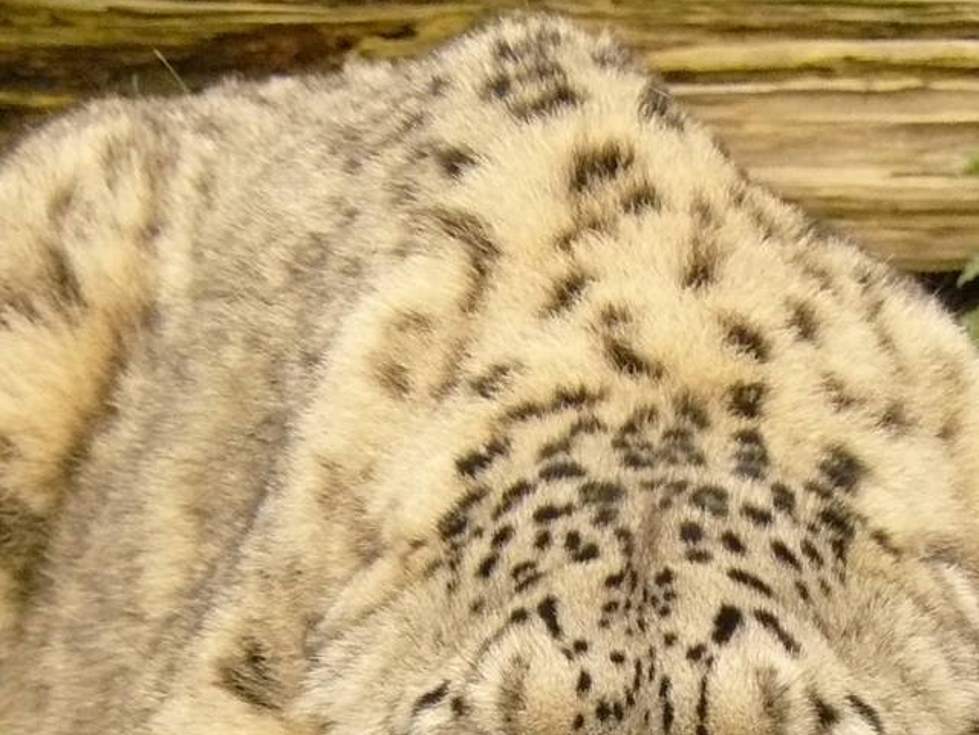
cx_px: 685
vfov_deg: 2.5
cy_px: 839
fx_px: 16969
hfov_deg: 3.3
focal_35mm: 600
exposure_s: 1/250
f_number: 4
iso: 400
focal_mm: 40.1
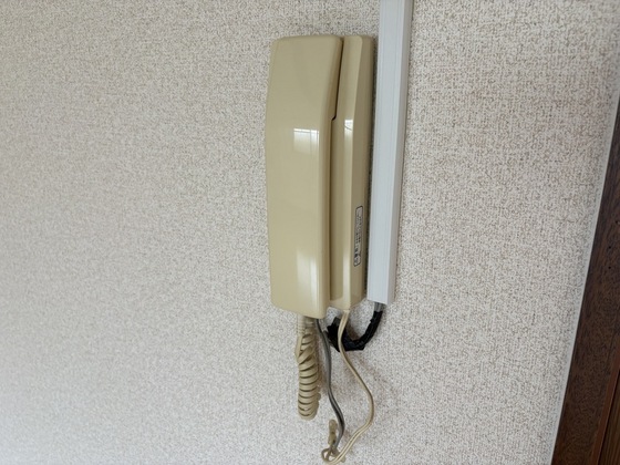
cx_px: 310
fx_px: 466
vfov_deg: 53.1
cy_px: 232
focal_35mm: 26
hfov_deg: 67.3
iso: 125
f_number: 1.6
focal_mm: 5.96
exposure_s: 1/122
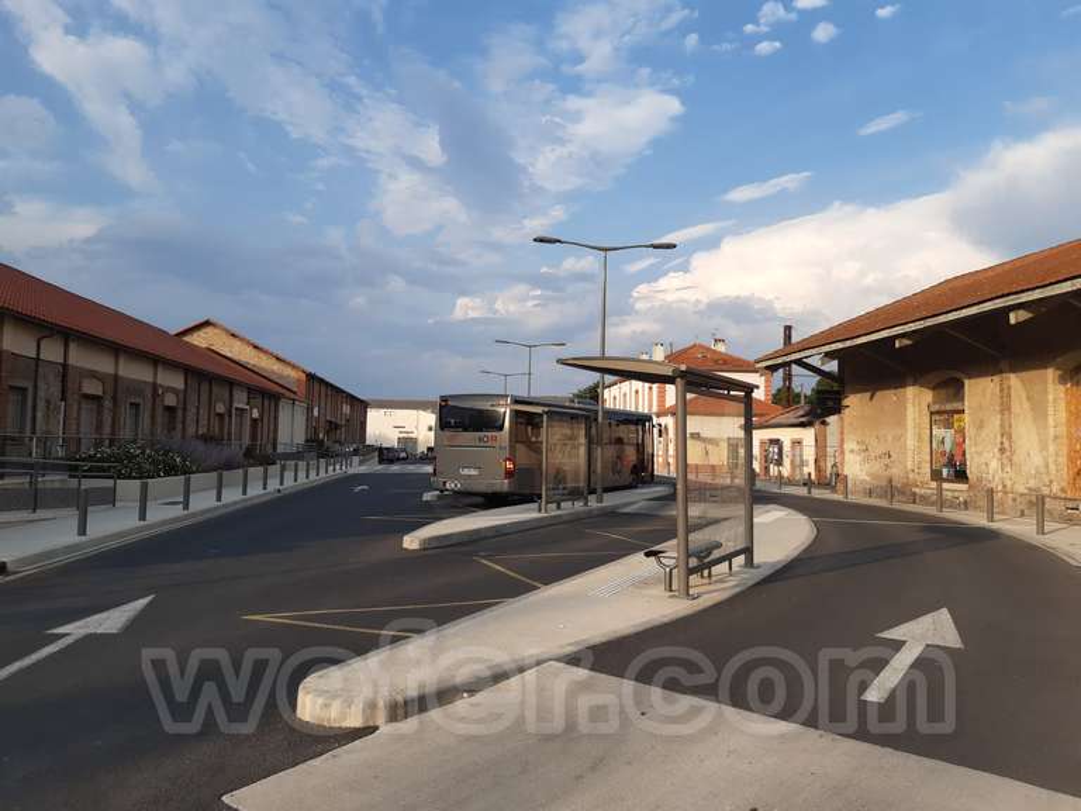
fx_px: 812
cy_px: 406
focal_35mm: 26
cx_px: 540
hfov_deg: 67.3
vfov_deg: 53.1
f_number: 1.7
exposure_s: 1/860
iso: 40
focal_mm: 3.92
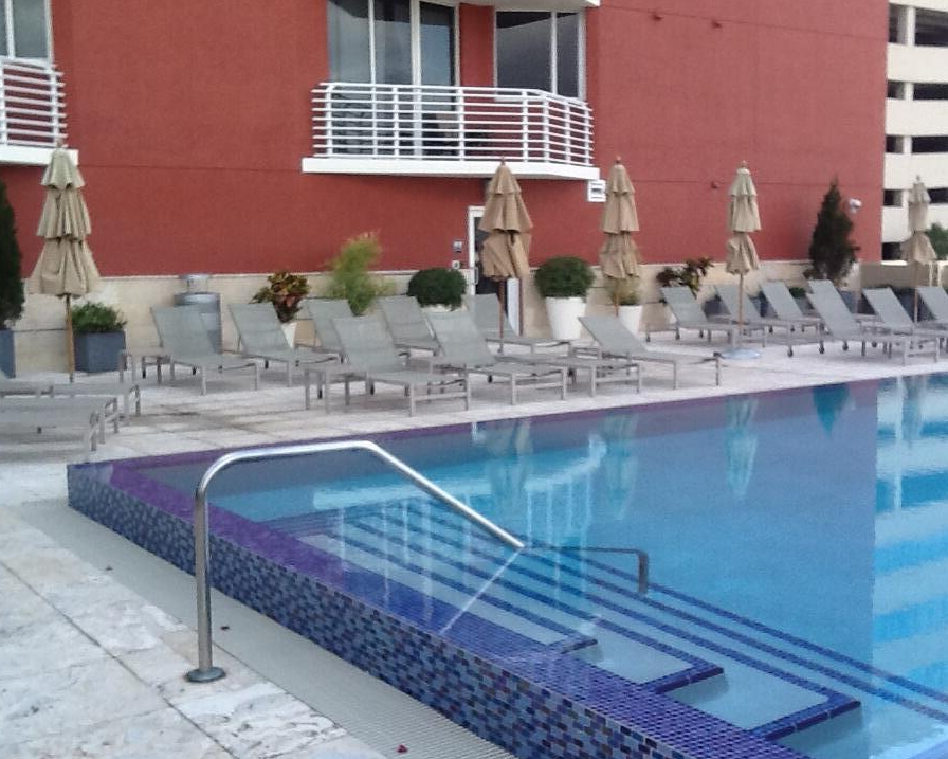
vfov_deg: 32.8
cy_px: 380
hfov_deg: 40.3
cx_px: 495
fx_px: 1291
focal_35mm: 46
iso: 40
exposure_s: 1/477
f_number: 2.4
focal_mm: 2.03
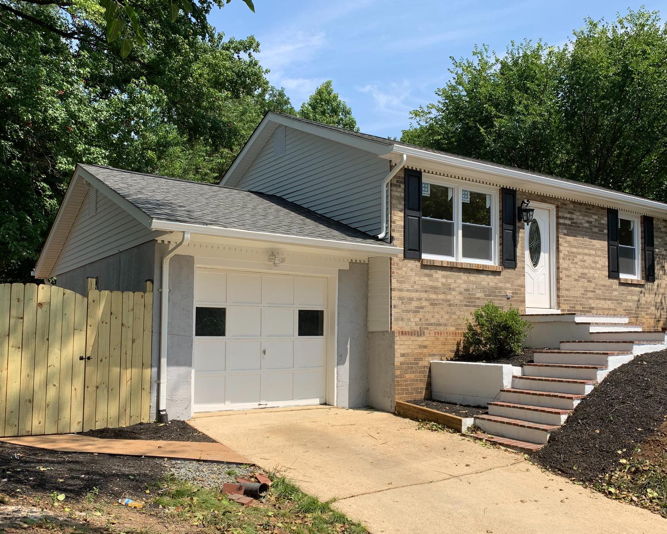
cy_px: 300
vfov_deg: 44.5
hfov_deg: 54.1
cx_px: 365
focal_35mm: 33
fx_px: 651
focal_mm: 4.25
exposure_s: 1/2075
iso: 25
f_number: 1.8
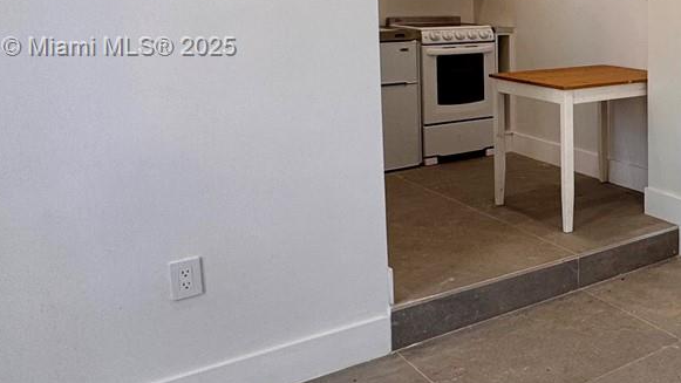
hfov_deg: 37.7
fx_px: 759
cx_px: 798
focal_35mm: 42
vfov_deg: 27.5
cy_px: 48
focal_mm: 2.22
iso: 64
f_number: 2.2
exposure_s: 1/99
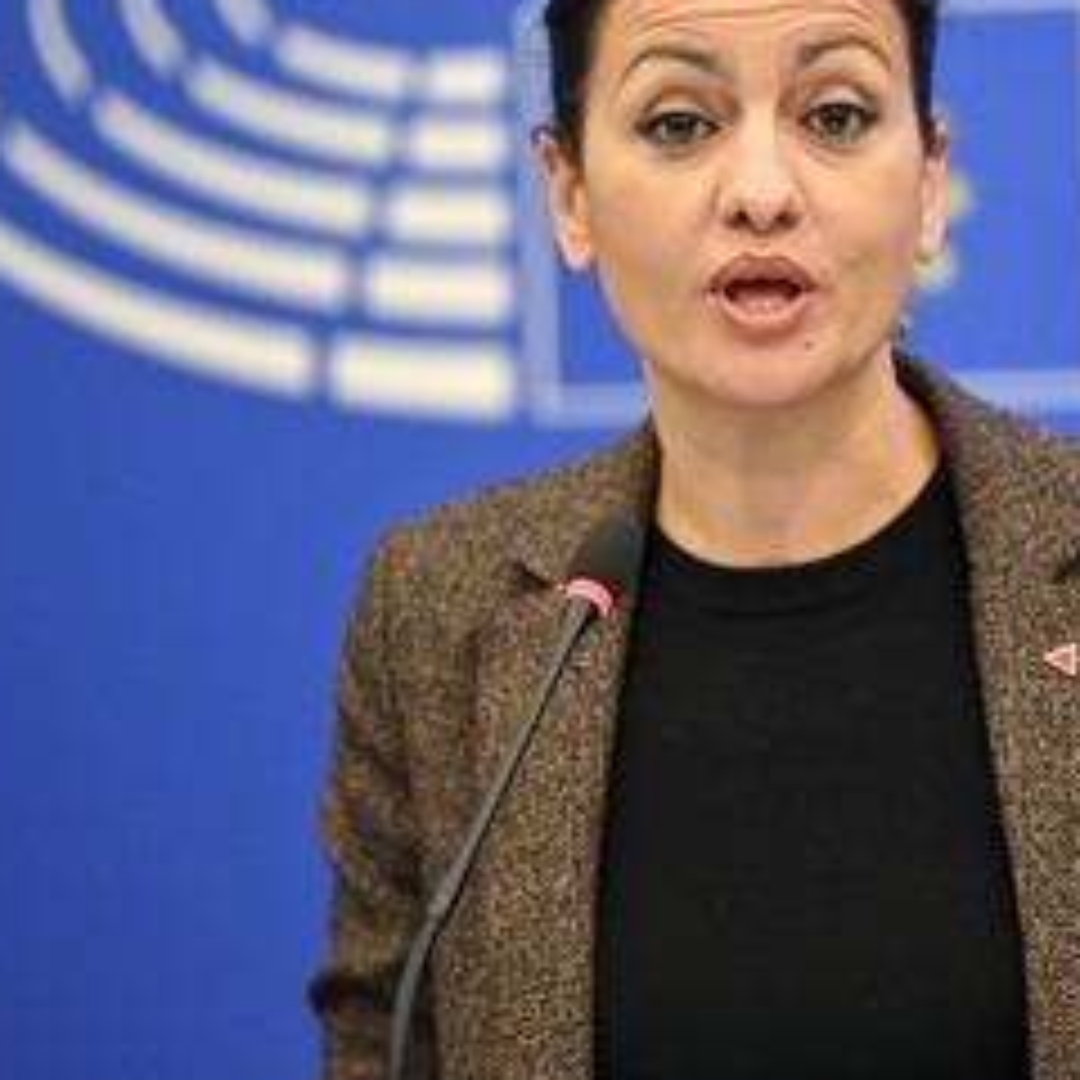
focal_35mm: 319
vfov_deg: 5.5
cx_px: 812
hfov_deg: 5.5
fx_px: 11260
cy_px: 459
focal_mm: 200
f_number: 2.8
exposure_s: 1/160
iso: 640
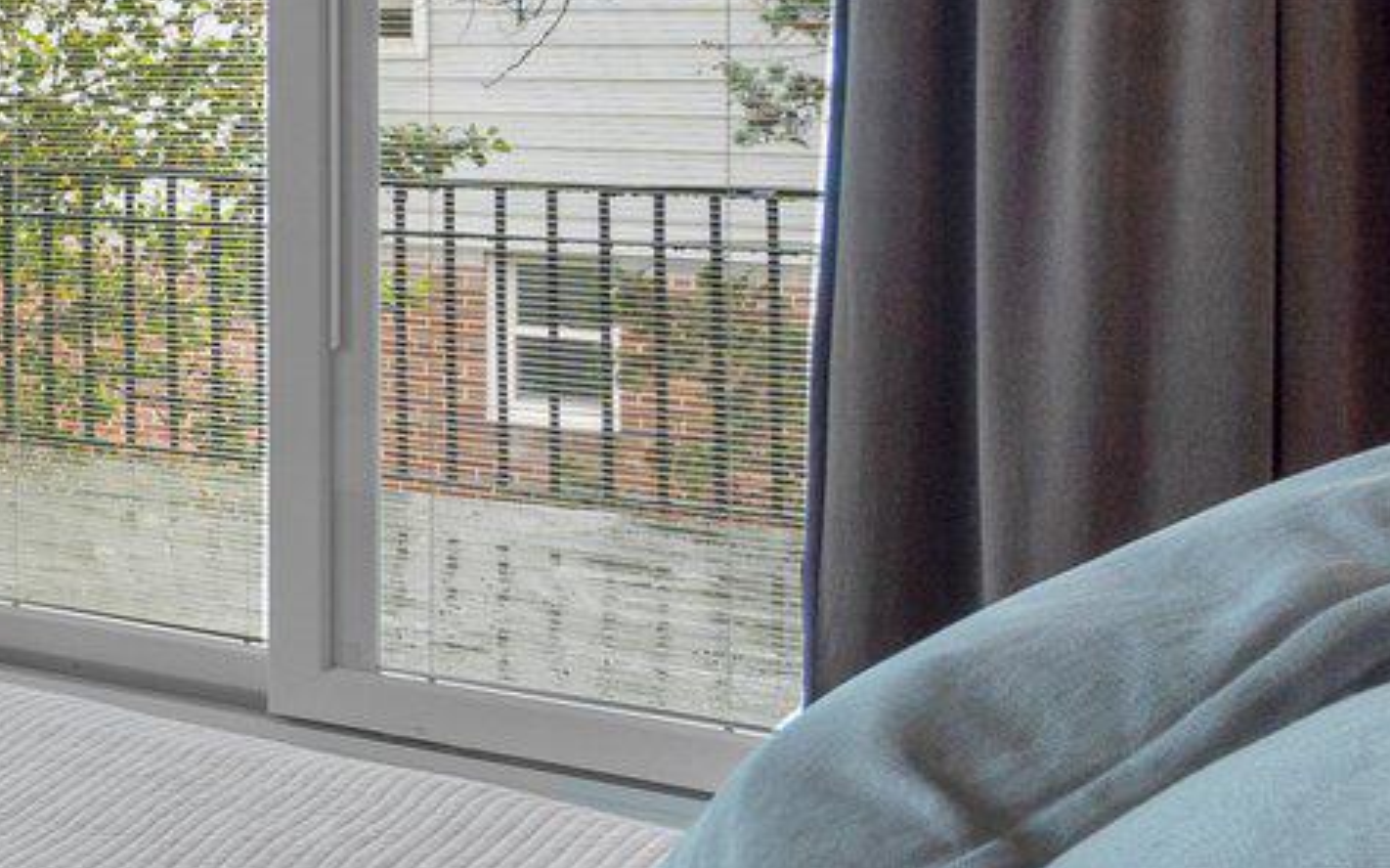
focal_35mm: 66
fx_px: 2500
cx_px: -1208
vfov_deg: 19.2
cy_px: 13
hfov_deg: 20.3
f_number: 8
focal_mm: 10
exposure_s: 1/3
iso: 100
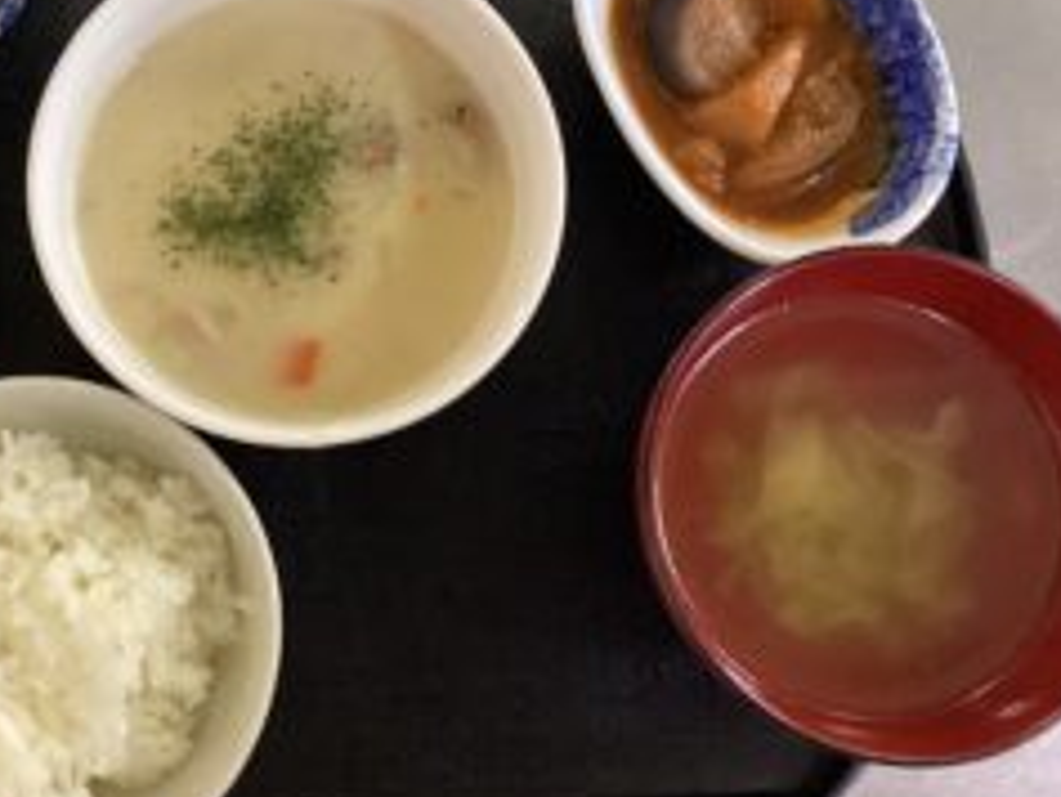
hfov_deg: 38.0
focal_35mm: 49
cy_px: 271
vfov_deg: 29.5
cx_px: 280
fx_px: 1503
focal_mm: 3.3
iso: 250
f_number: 2.4
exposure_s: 1/40
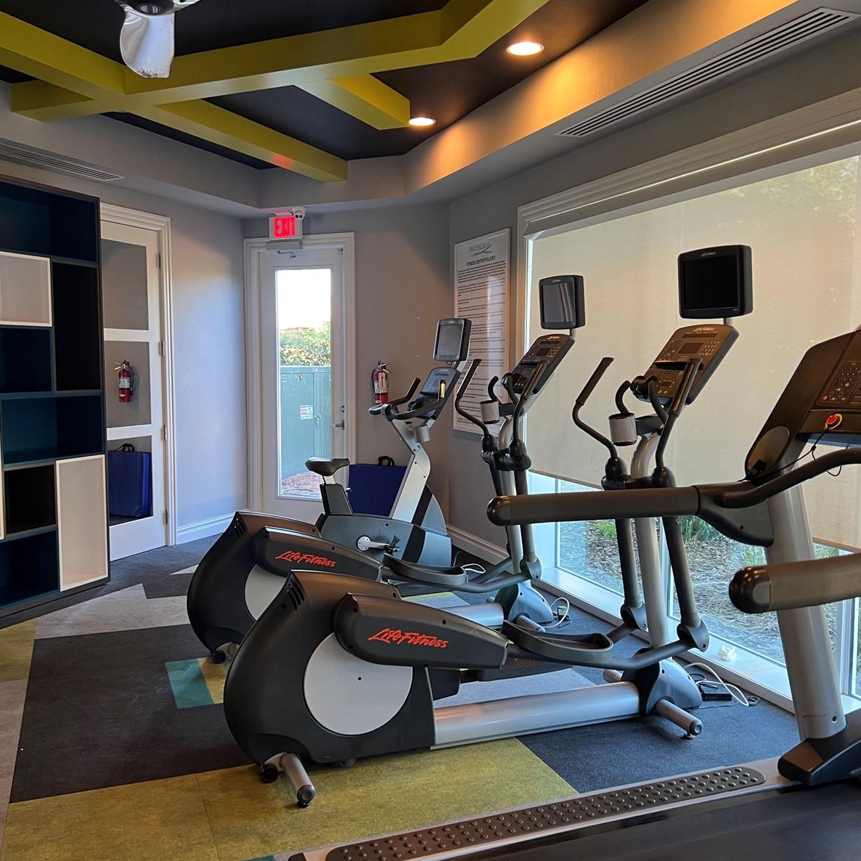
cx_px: 415
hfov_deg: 52.5
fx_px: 872
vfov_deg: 52.5
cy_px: 432
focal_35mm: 31
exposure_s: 1/60
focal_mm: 5.7
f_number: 1.5
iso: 125
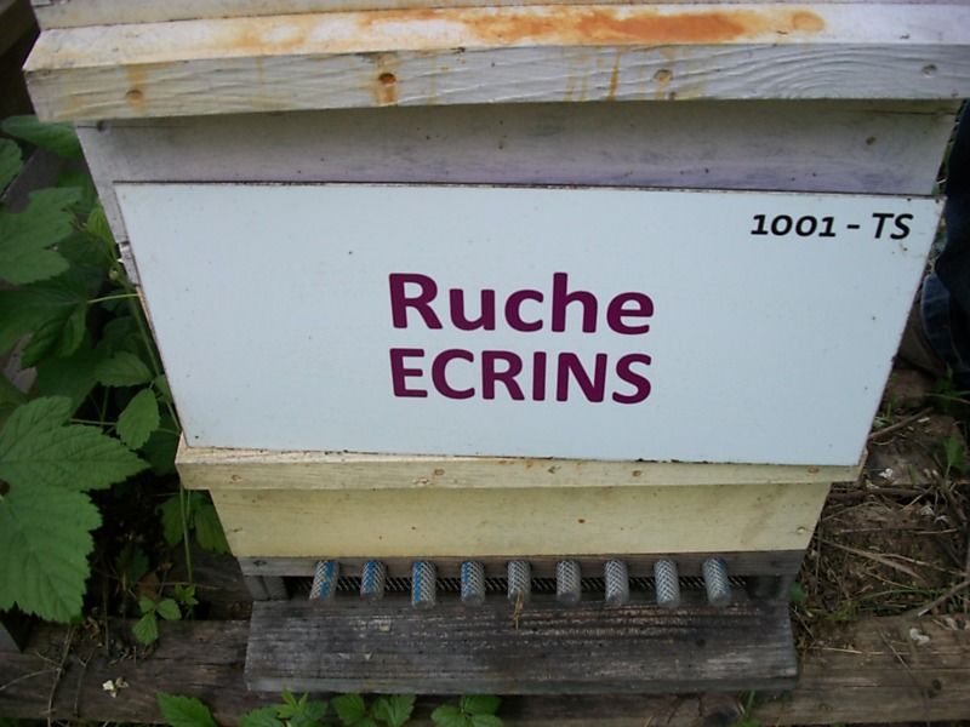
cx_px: 485
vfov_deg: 44.2
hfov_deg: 56.8
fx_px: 897
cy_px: 364
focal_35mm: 32
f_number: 2.9
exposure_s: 1/125
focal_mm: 5.7
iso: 80
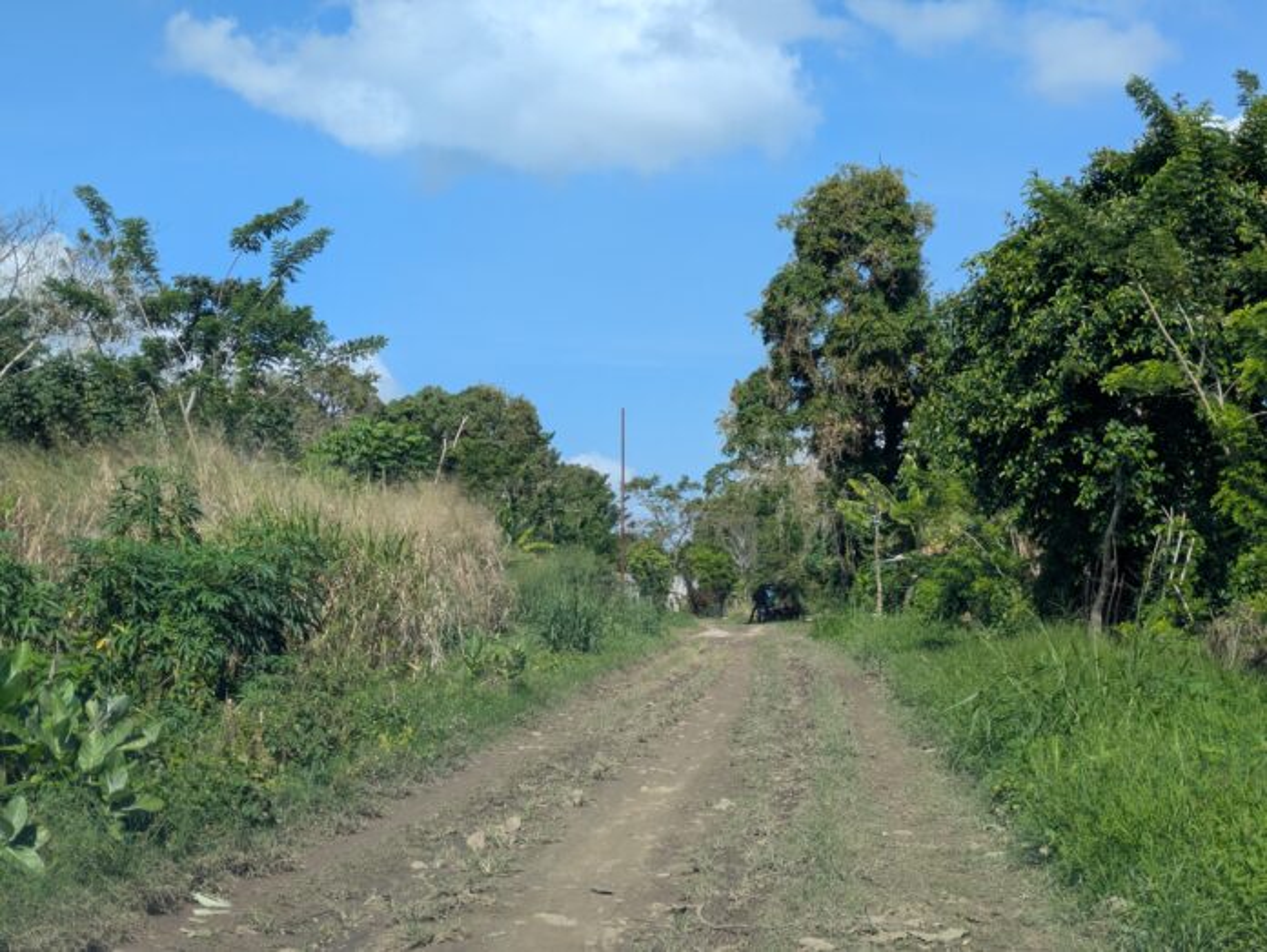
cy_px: 476
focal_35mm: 51
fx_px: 1868
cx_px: 634
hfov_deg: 37.5
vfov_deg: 28.6
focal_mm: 5.43
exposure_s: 1/2160
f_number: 1.89
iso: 52
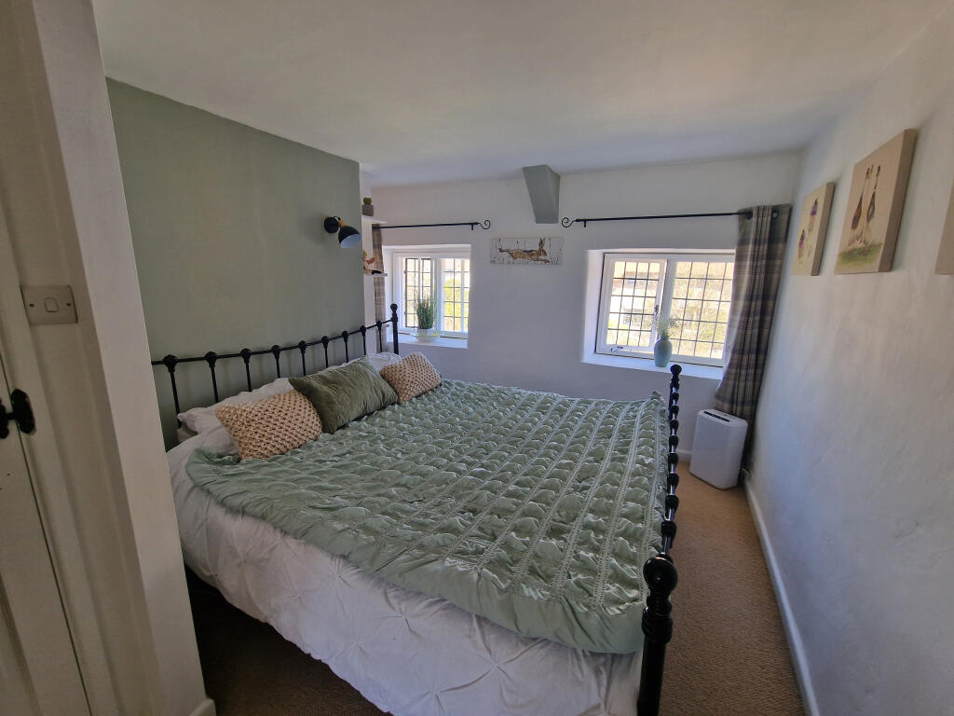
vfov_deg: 89.9
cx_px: 477
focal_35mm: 13
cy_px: 358
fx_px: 358
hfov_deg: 106.2
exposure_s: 1/60
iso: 80
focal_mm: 2.2
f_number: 2.2
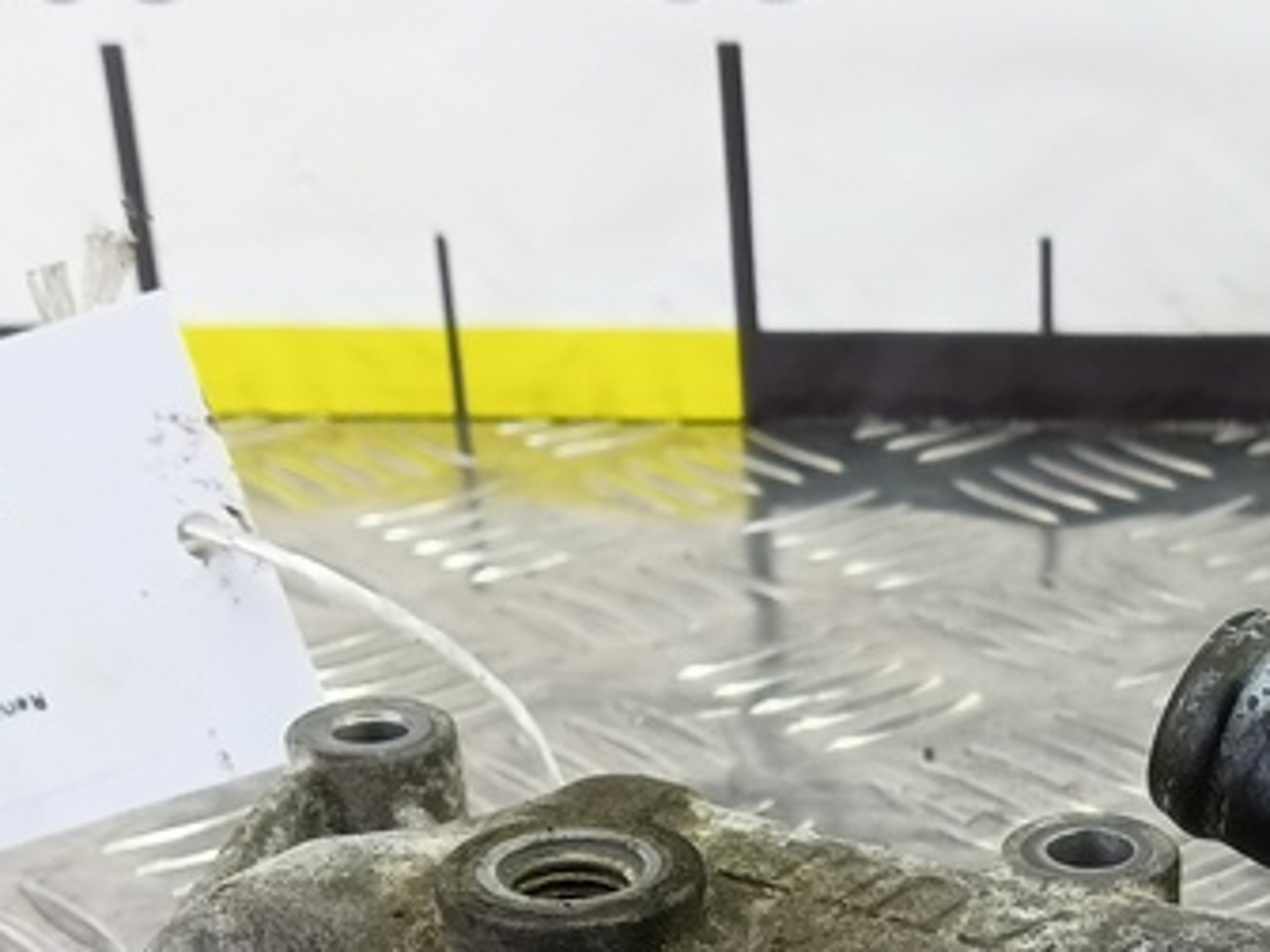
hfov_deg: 27.0
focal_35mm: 70
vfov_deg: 19.3
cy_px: 1250
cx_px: 1081
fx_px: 2568
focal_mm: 4.11
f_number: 1.6
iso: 148
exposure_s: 1/50
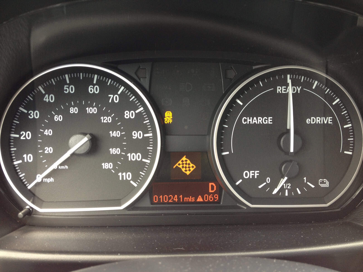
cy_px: 136
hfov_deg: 52.6
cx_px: 182
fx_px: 367
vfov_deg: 40.7
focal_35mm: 35
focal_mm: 4.3
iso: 64
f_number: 2.4
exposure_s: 1/30
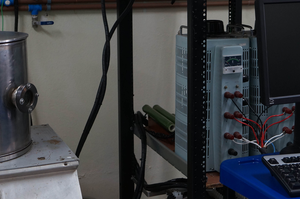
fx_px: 591
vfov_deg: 18.9
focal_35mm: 71
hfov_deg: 28.5
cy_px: 35
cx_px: 151
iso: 400
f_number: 5.6
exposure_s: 1/25
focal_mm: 26
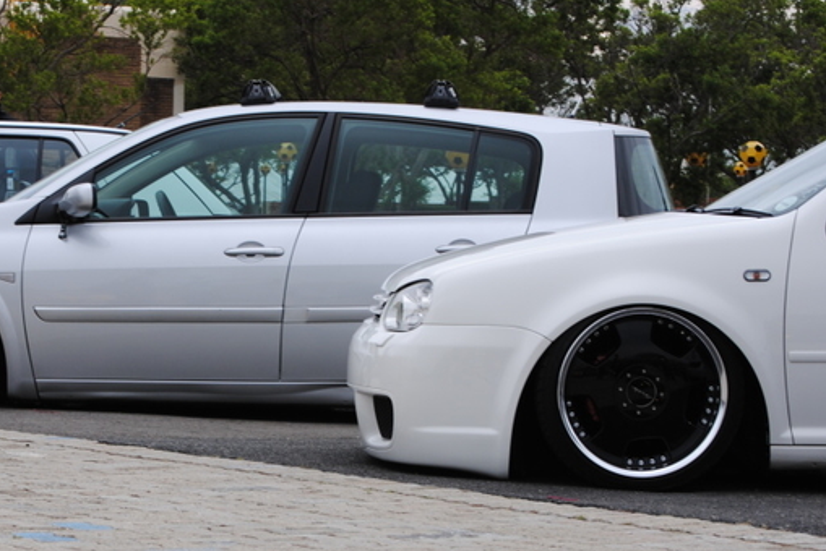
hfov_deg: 15.7
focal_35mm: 130
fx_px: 2979
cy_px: 409
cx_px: 252
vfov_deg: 10.6
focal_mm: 55
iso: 100
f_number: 8
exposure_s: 1/80
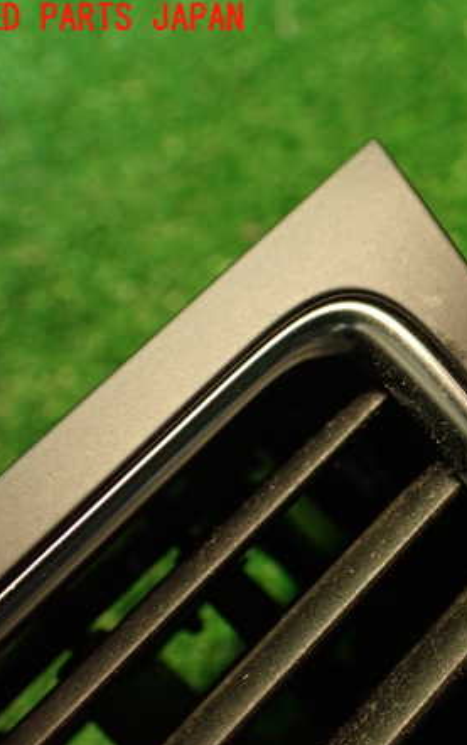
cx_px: 443
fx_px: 935
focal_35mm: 46
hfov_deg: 26.8
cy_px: 378
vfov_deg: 43.5
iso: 400
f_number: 2.4
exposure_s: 1/30
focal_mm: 5.79
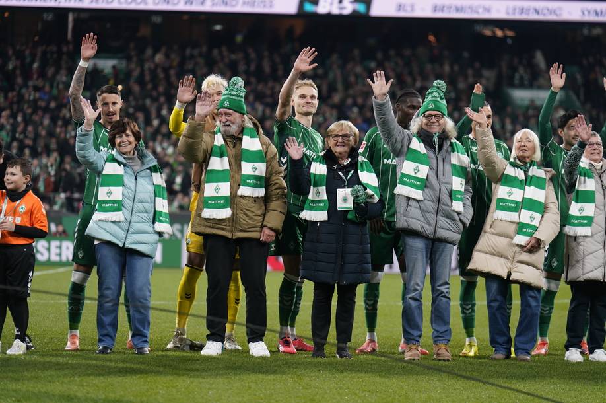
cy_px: 202
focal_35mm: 133
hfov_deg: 15.4
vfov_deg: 10.3
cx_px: 303
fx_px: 2236
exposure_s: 1/500
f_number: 2.8
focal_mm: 133
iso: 640
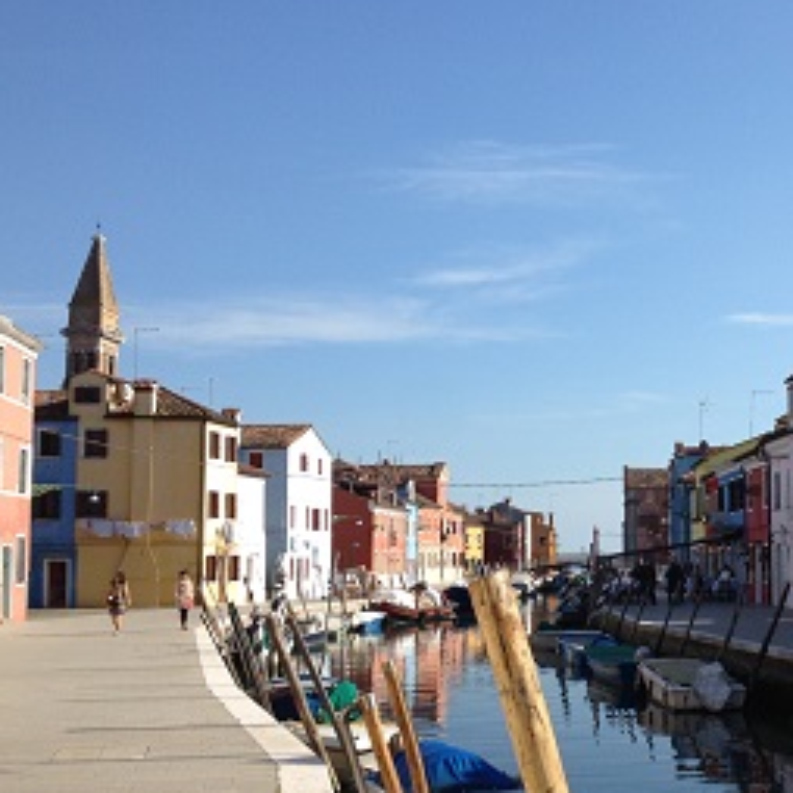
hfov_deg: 27.6
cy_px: 476
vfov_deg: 28.1
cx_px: 624
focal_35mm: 61
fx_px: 1581
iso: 50
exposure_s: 1/1905
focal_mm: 4.28
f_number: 2.4
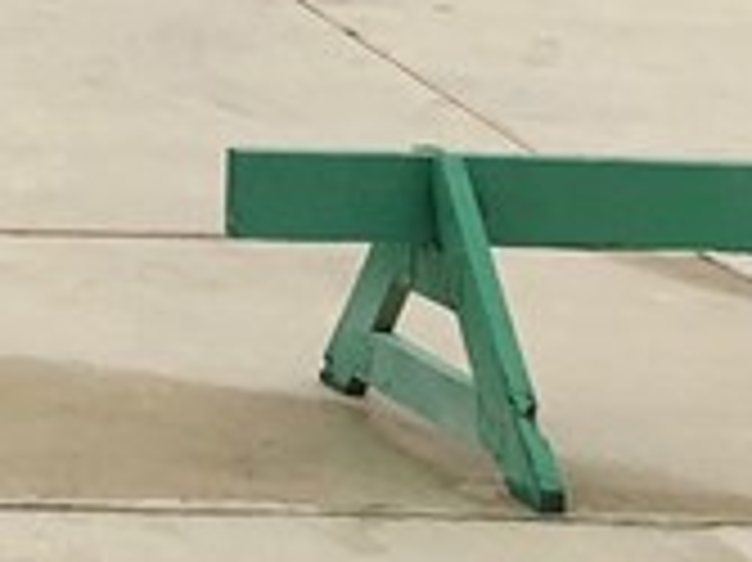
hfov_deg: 9.8
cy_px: -584
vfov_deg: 8.2
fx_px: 3734
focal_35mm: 172
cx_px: -1189
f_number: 1.8
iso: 20
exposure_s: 1/2000
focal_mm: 3.99
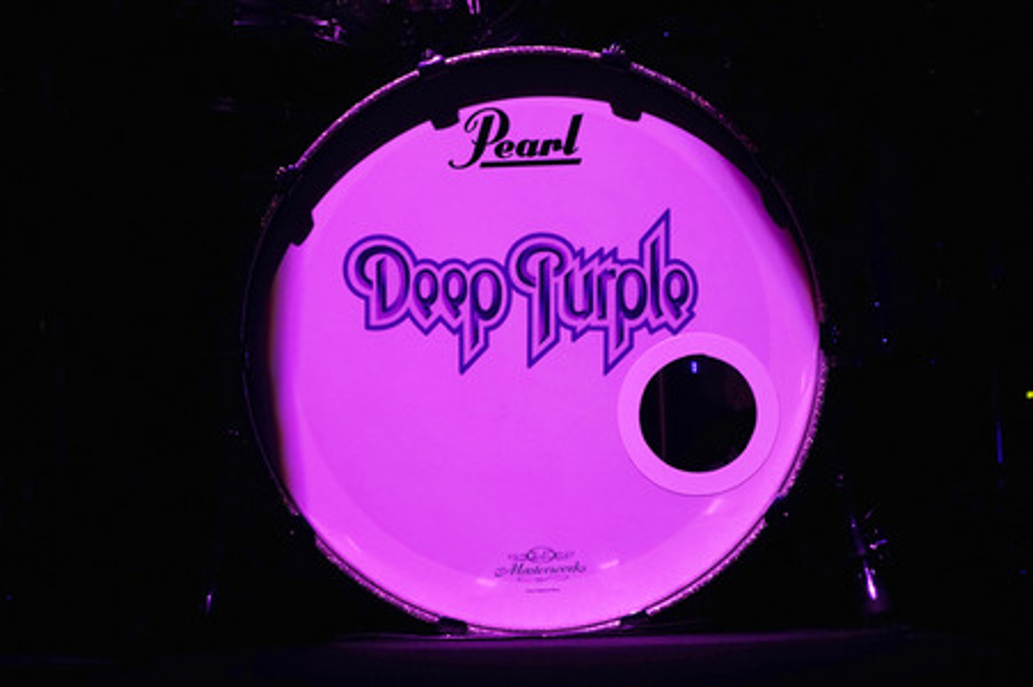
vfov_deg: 8.4
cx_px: 516
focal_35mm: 164
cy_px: 344
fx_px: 4702
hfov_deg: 12.5
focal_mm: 164
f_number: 5.6
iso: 1600
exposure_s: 1/125
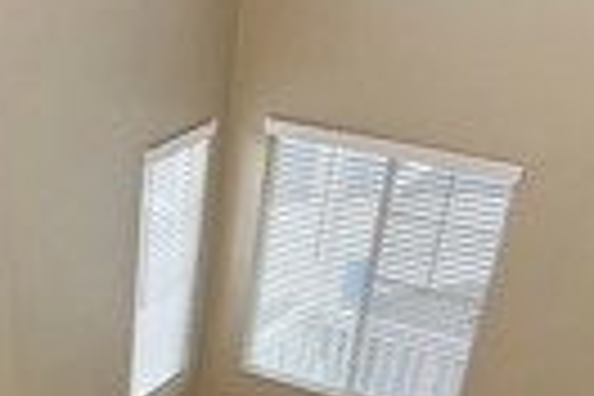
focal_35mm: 68
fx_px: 1122
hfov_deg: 28.3
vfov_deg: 15.0
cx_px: 40
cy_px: 860
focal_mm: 14
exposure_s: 1/25
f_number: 5.6
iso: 800
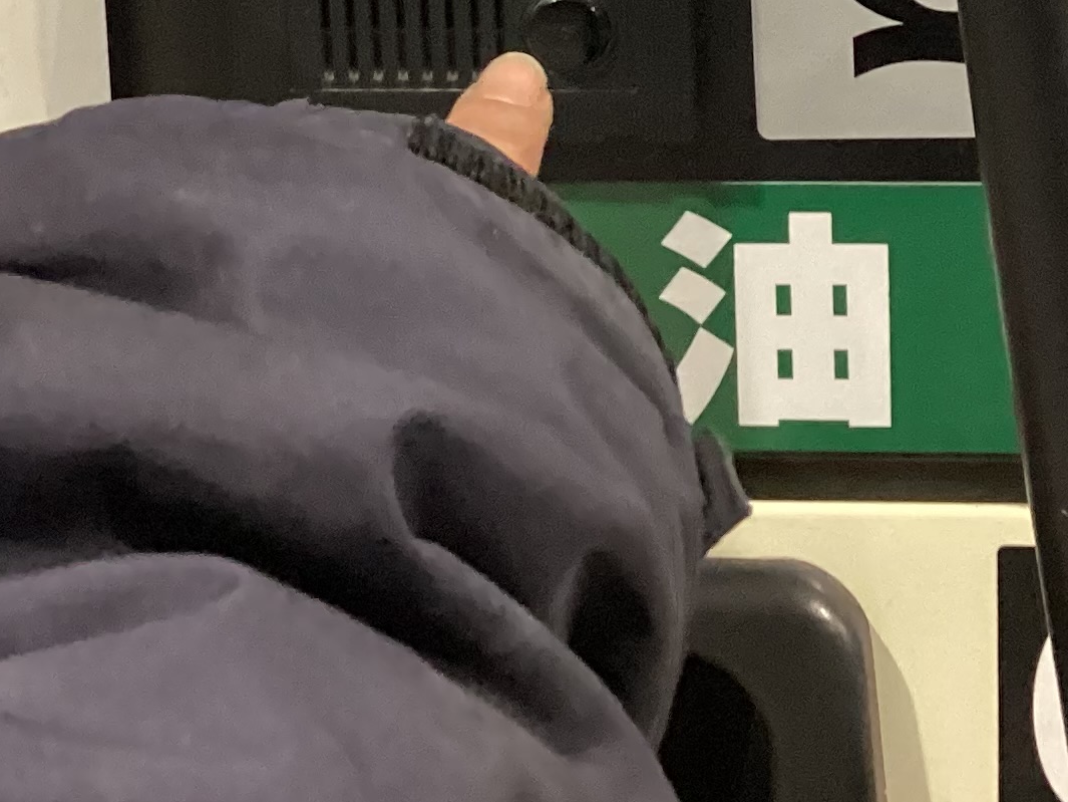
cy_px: -412
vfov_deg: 14.5
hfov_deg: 20.6
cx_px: 699
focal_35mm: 95
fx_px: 2931
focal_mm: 3.3
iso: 320
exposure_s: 1/50
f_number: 2.4
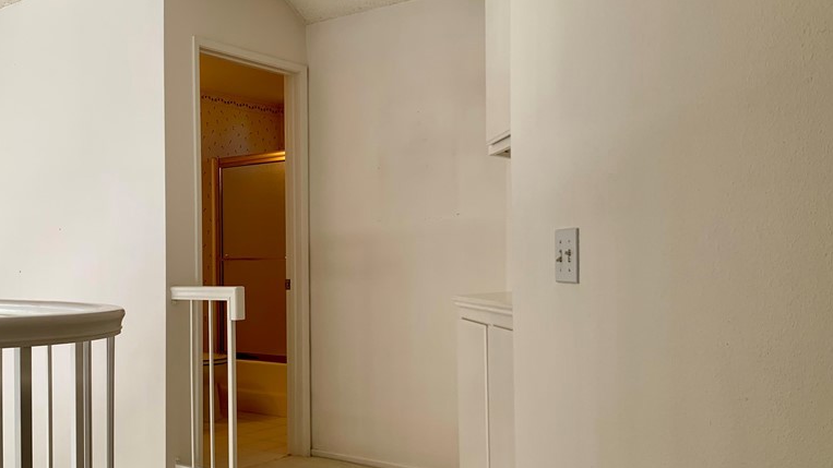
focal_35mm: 38
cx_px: 311
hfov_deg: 52.2
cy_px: 261
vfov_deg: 31.2
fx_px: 839
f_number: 1.8
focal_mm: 4.25
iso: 25
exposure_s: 1/128
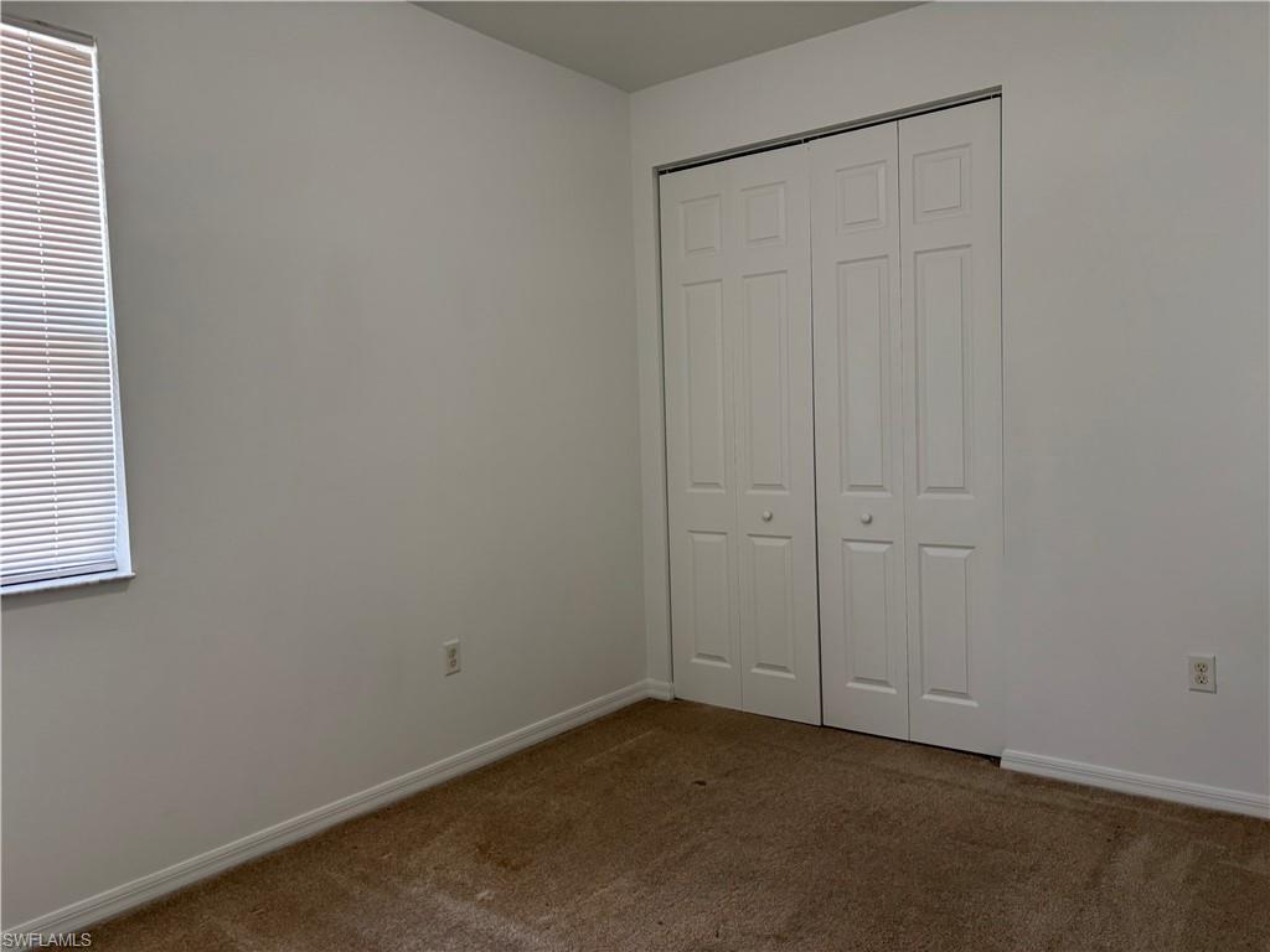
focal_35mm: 26
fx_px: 954
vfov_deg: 53.1
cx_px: 635
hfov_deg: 67.3
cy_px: 476
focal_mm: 5.96
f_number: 1.6
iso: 160
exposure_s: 1/60
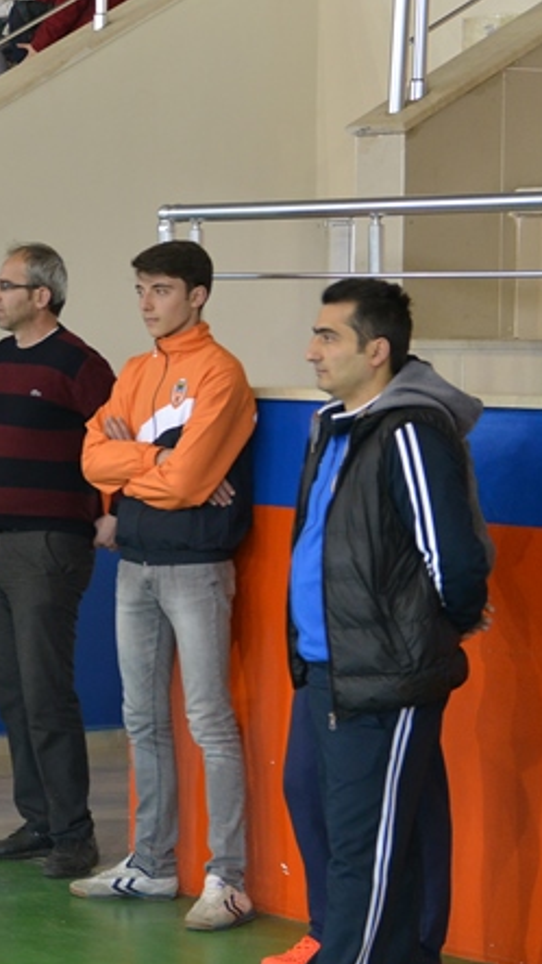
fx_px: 3093
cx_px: -544
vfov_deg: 17.7
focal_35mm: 121
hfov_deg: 9.4
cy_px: 373
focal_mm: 50
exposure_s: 1/100
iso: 1000
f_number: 3.5
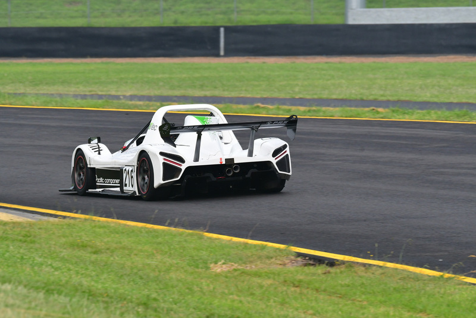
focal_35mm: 495
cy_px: 159
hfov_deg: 4.2
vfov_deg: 2.8
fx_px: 6547
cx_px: 238
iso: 1000
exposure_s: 1/640
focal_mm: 330
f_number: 10
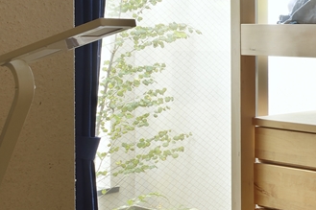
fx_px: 579
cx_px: 610
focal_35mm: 66
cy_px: 44
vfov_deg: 20.4
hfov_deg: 19.6
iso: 100
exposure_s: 6
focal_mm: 15
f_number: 13
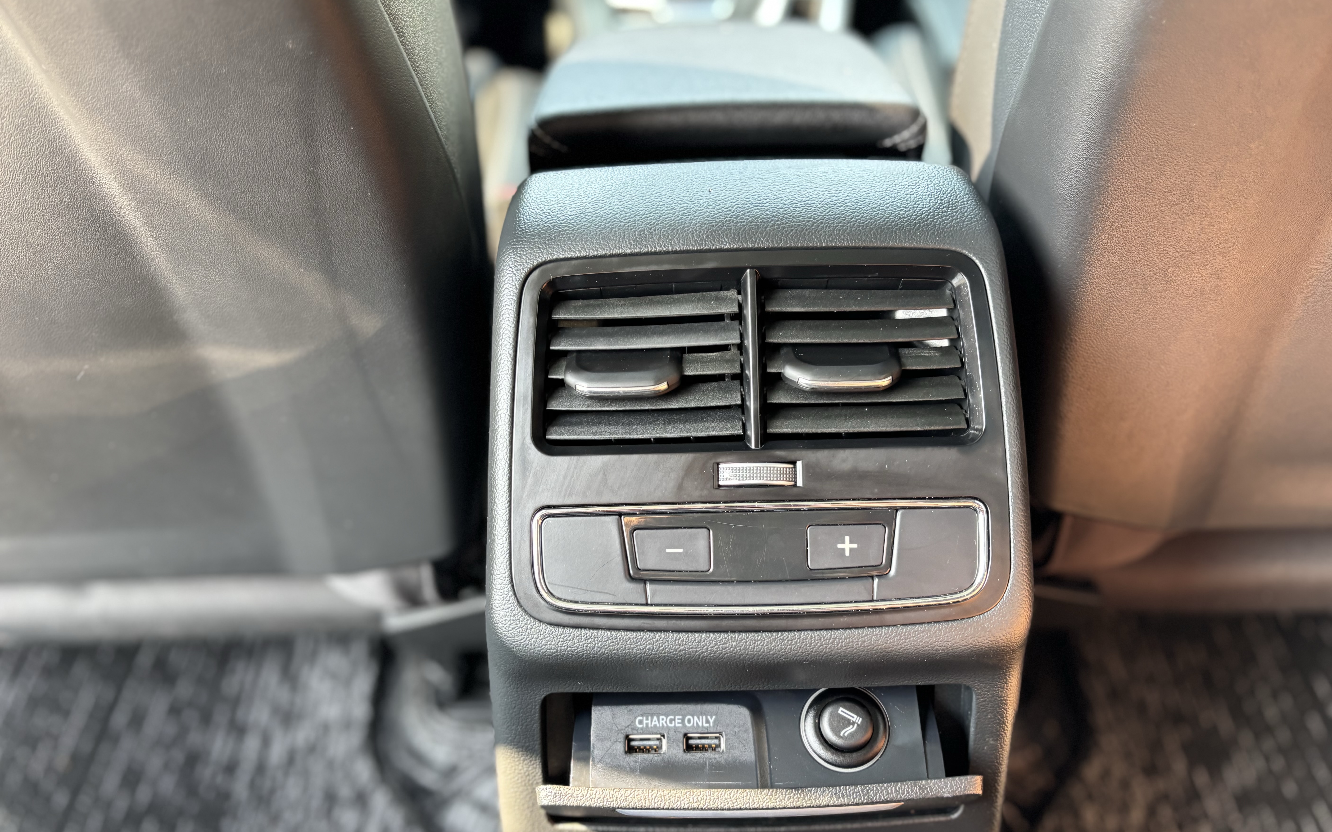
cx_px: 657
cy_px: 473
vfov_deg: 44.4
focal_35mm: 28
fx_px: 1016
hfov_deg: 66.5
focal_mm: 5.96
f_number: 1.6
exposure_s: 1/60
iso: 160
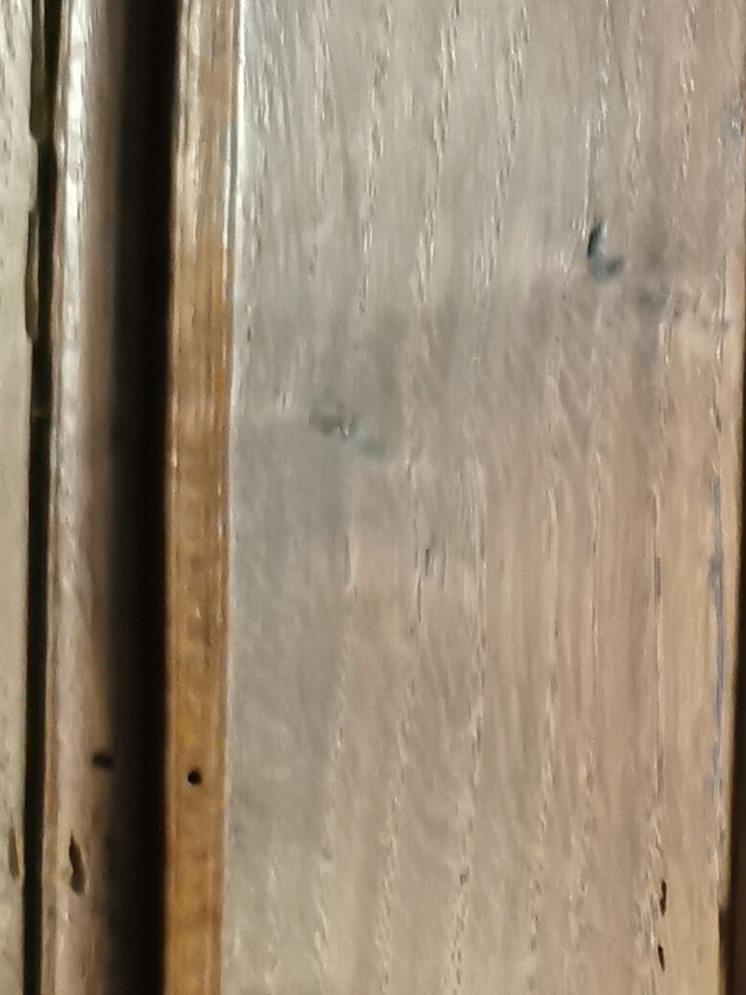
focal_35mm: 95
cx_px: 1066
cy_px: 1399
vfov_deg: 18.7
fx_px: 2729
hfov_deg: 14.6
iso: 1250
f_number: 1.6
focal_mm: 5.56
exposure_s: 1/20
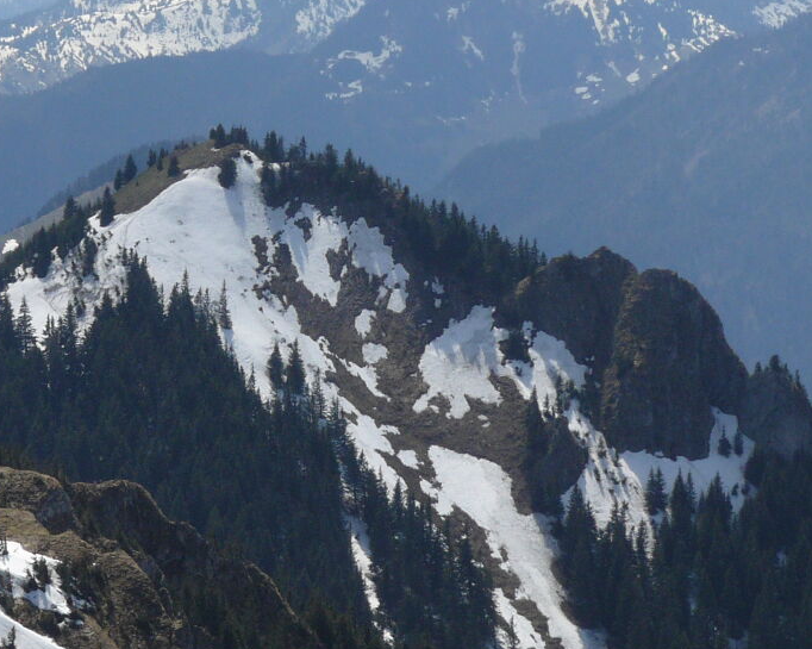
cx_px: 81
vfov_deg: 5.8
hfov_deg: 7.2
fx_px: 6438
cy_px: 287
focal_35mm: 268
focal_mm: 21.6
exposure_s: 1/400
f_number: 7.1
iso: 100
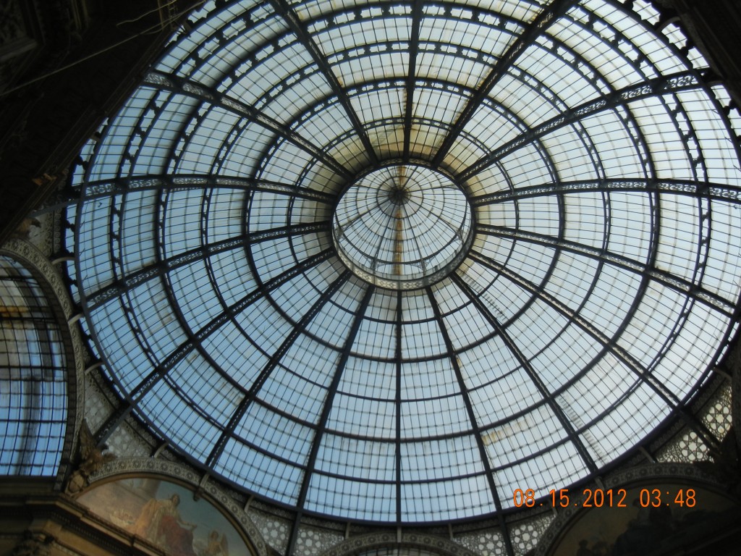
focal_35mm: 30
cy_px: 278
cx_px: 370
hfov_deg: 60.0
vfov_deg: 46.8
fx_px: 642
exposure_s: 1/340
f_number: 7
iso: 160
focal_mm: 5.4
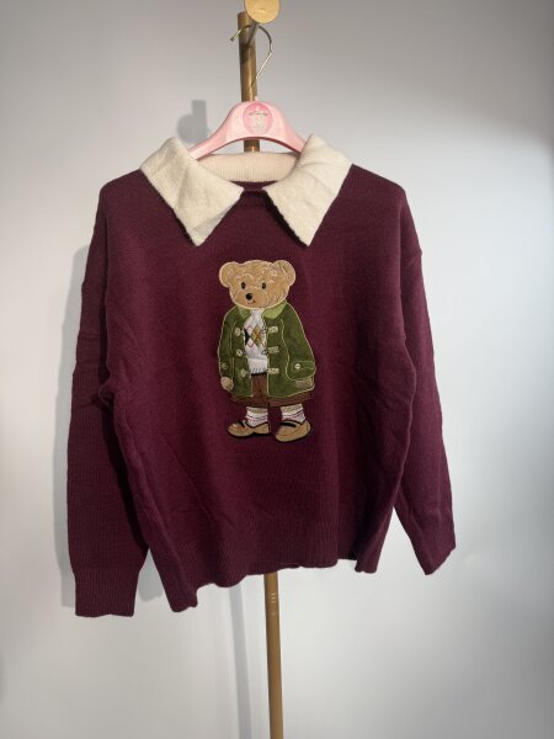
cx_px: 277
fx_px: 512
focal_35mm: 24
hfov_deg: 56.8
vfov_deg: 71.6
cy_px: 370
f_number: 1.78
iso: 80
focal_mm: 6.76
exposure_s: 1/507
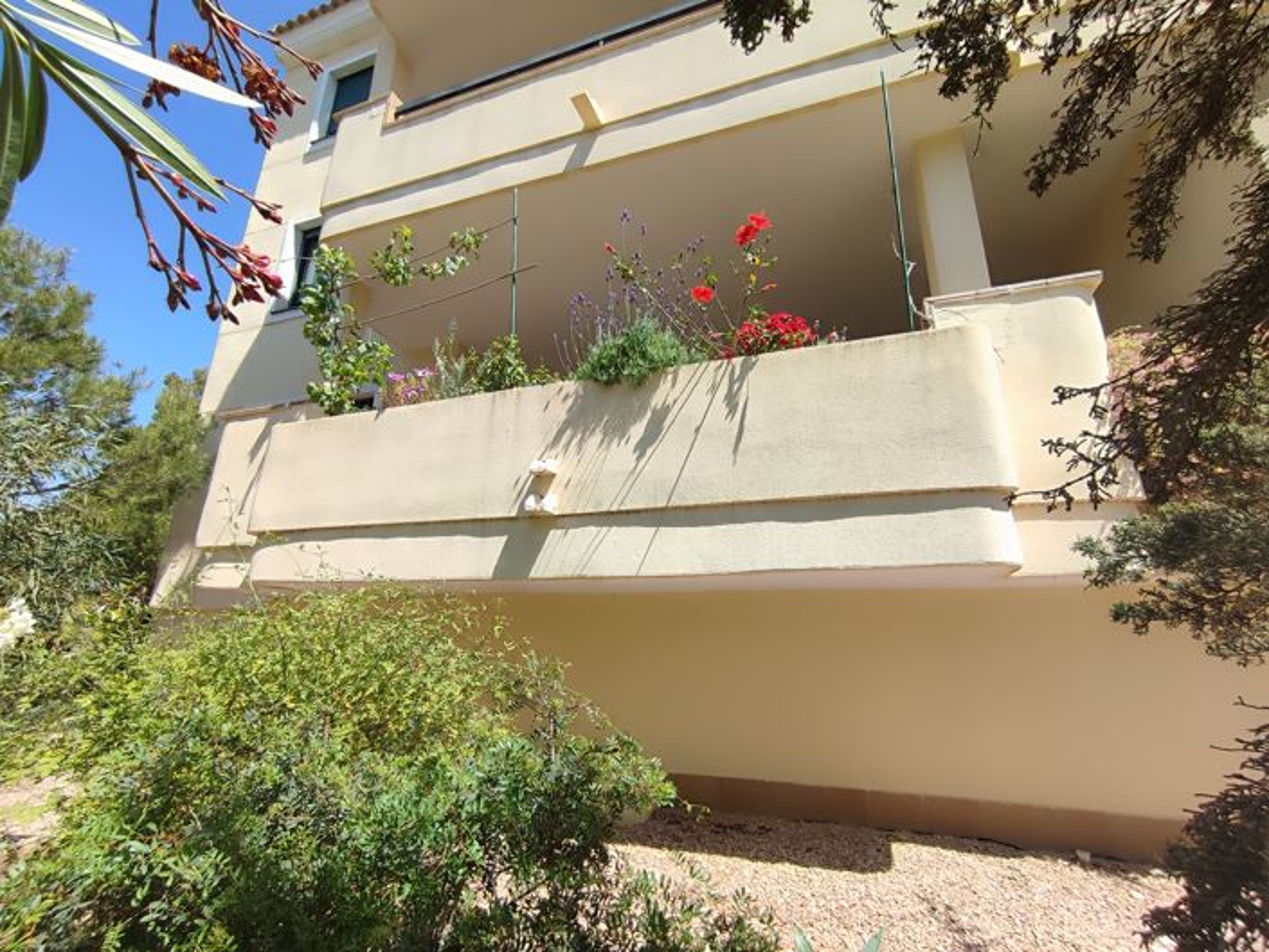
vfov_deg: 78.1
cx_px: 634
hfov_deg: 94.5
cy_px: 476
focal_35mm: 16
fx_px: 587
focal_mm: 1.65
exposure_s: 1/720
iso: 50
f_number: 2.2
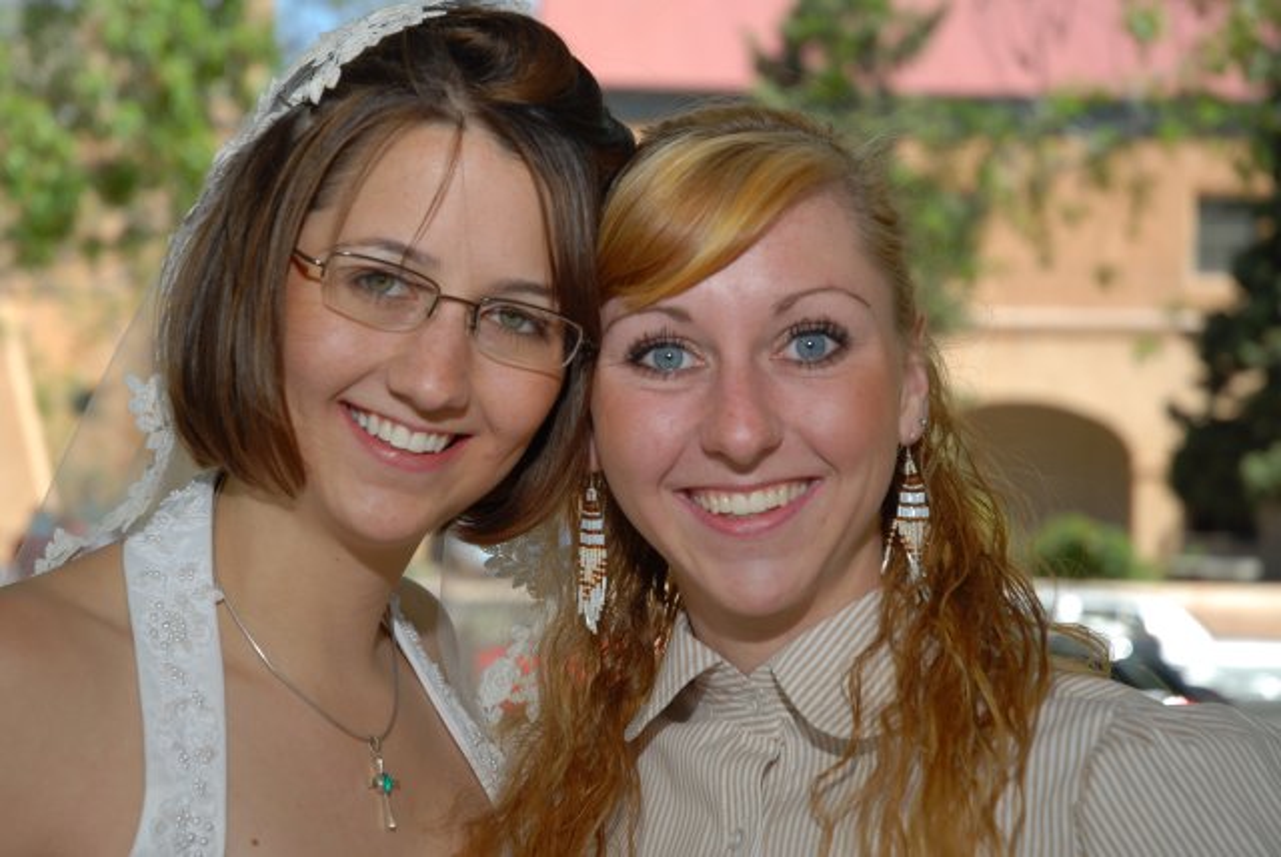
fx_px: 2992
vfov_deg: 16.3
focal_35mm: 84
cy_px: 428
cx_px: 640
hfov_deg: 24.2
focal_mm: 56
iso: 100
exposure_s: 1/250
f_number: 4.5
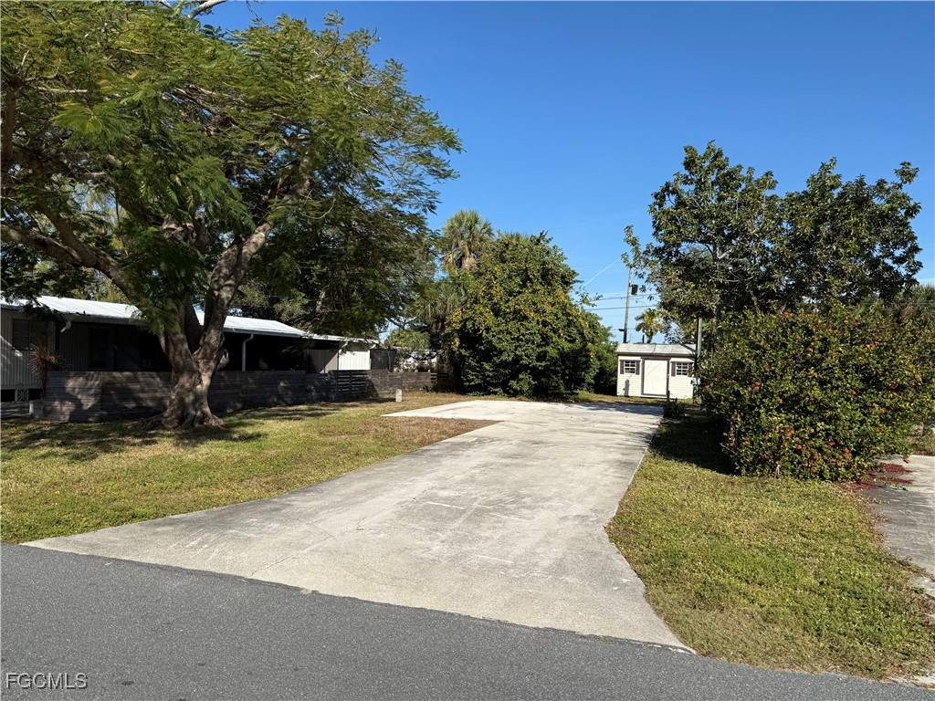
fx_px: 648
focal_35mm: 24
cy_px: 350
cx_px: 468
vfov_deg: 56.8
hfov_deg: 71.6
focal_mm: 6.76
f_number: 1.78
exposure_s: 1/4673
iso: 80
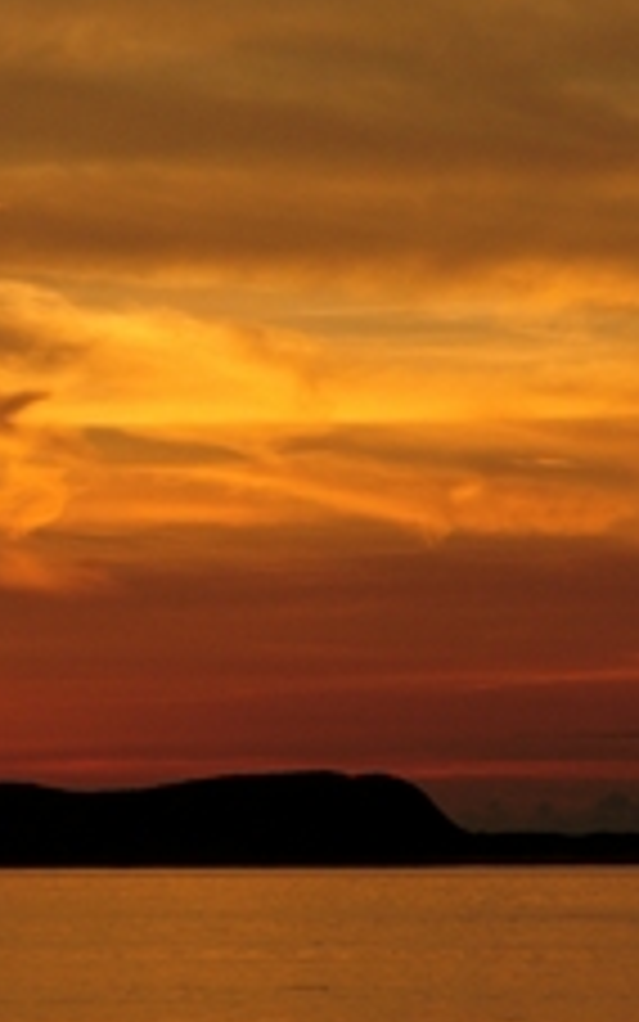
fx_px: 10832
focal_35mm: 389
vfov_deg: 5.4
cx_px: -356
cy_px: 338
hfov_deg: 3.4
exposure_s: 1/100
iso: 200
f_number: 8
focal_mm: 80
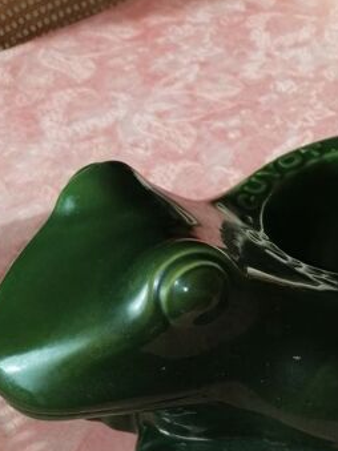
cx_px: 303
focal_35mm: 51
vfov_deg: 35.9
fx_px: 664
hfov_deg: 27.5
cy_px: 376
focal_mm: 4.75
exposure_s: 1/100
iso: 64
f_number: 1.8
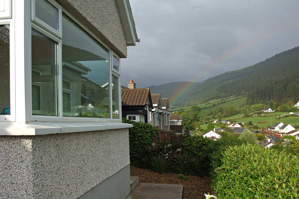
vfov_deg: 36.8
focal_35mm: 36
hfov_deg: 53.2
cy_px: 100
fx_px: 299
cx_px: 150
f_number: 10
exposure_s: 1/250
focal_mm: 24
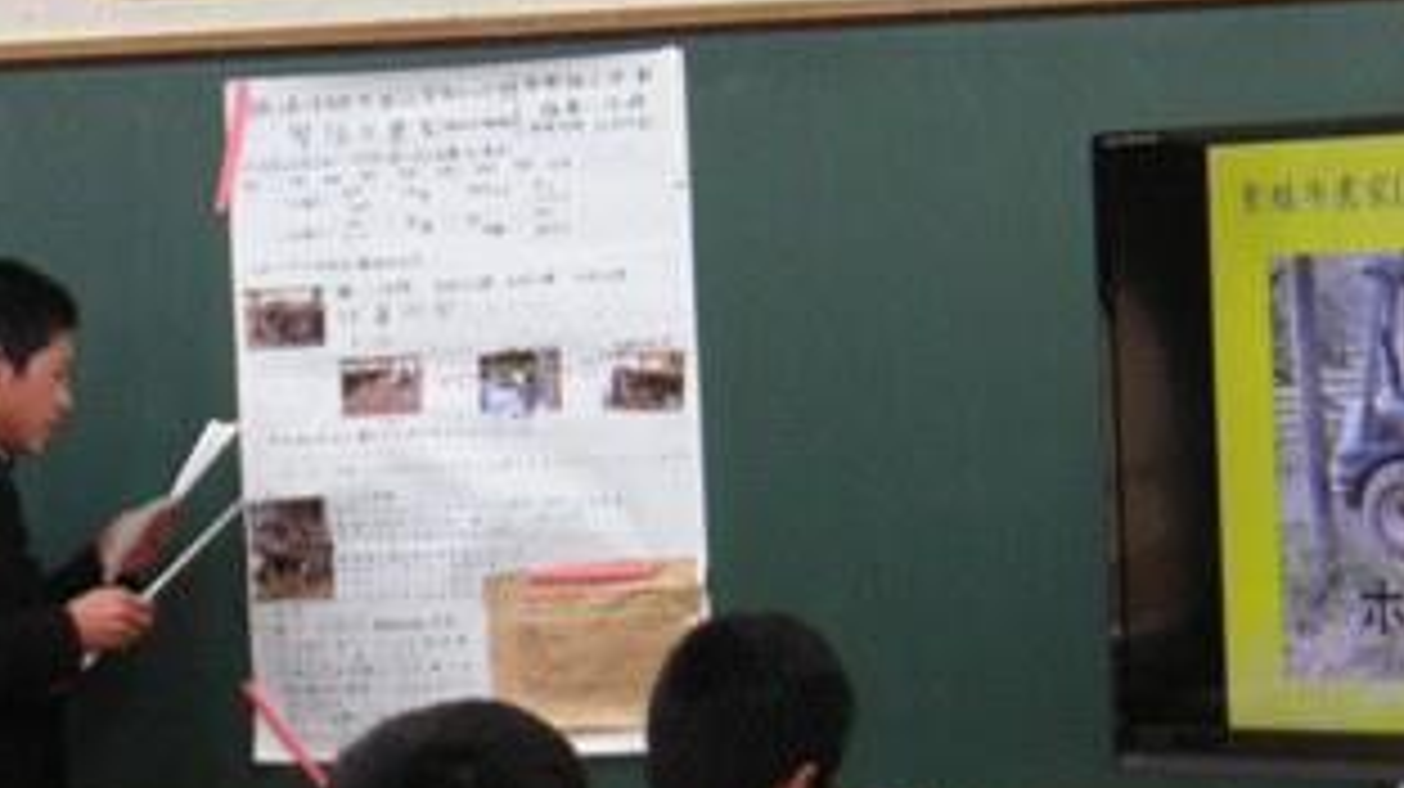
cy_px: 671
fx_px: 4427
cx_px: 770
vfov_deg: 10.1
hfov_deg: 18.0
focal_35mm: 119
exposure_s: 1/15
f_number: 4.4
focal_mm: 12.6
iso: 100
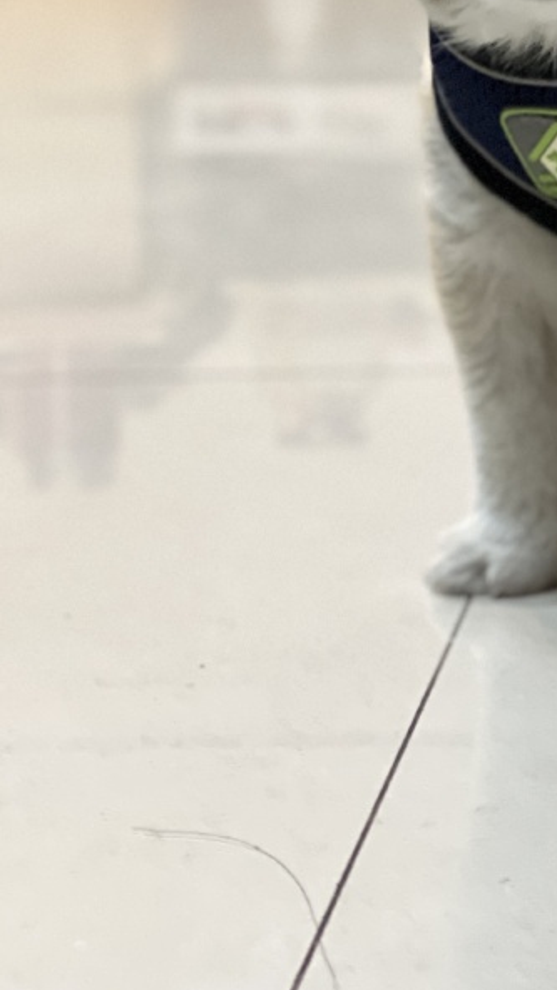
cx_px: 739
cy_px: 12
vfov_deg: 12.5
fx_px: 4464
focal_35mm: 170
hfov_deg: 7.1
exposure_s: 1/14
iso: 500
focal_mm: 9
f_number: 2.8
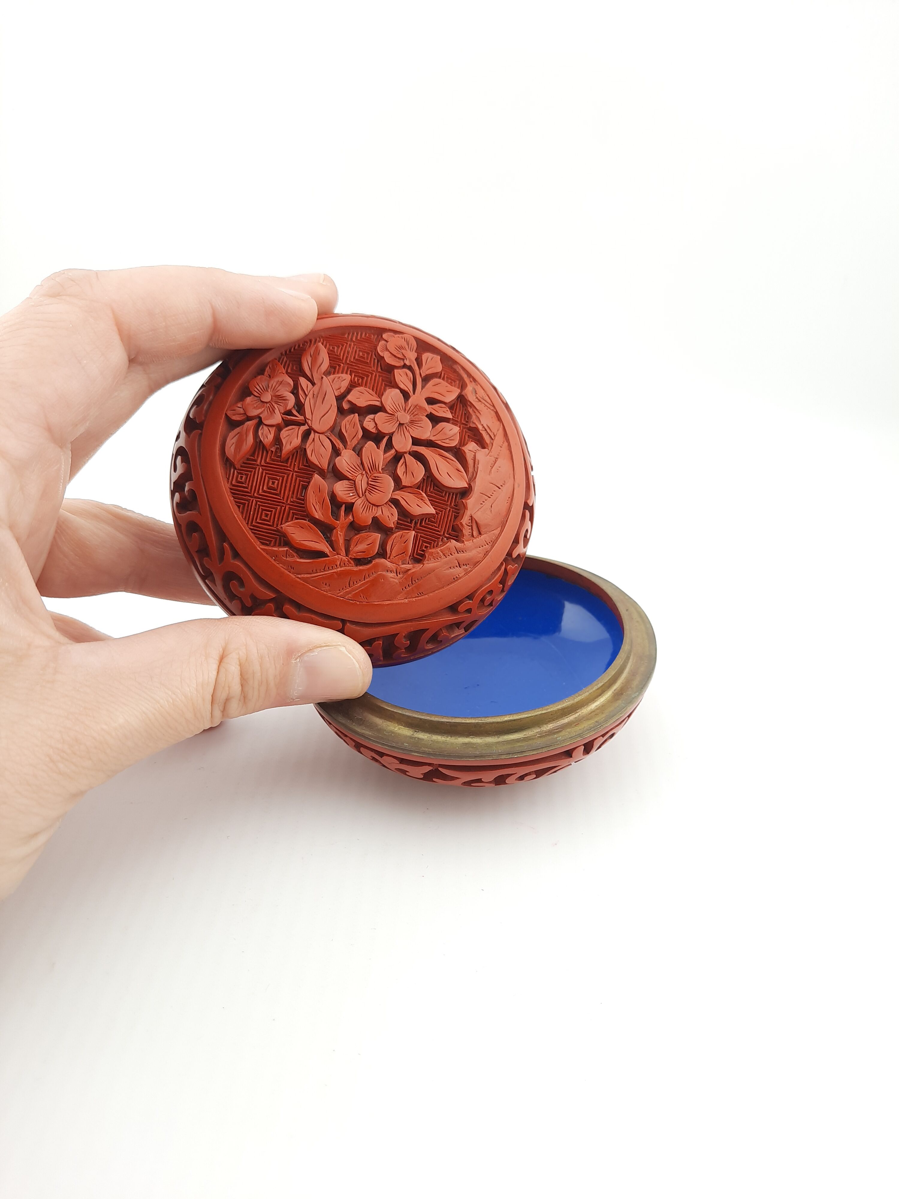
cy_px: 600
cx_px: 450
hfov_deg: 54.9
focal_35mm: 25
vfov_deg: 69.4
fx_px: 866
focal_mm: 4.6
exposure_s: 1/168
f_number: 2
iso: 32
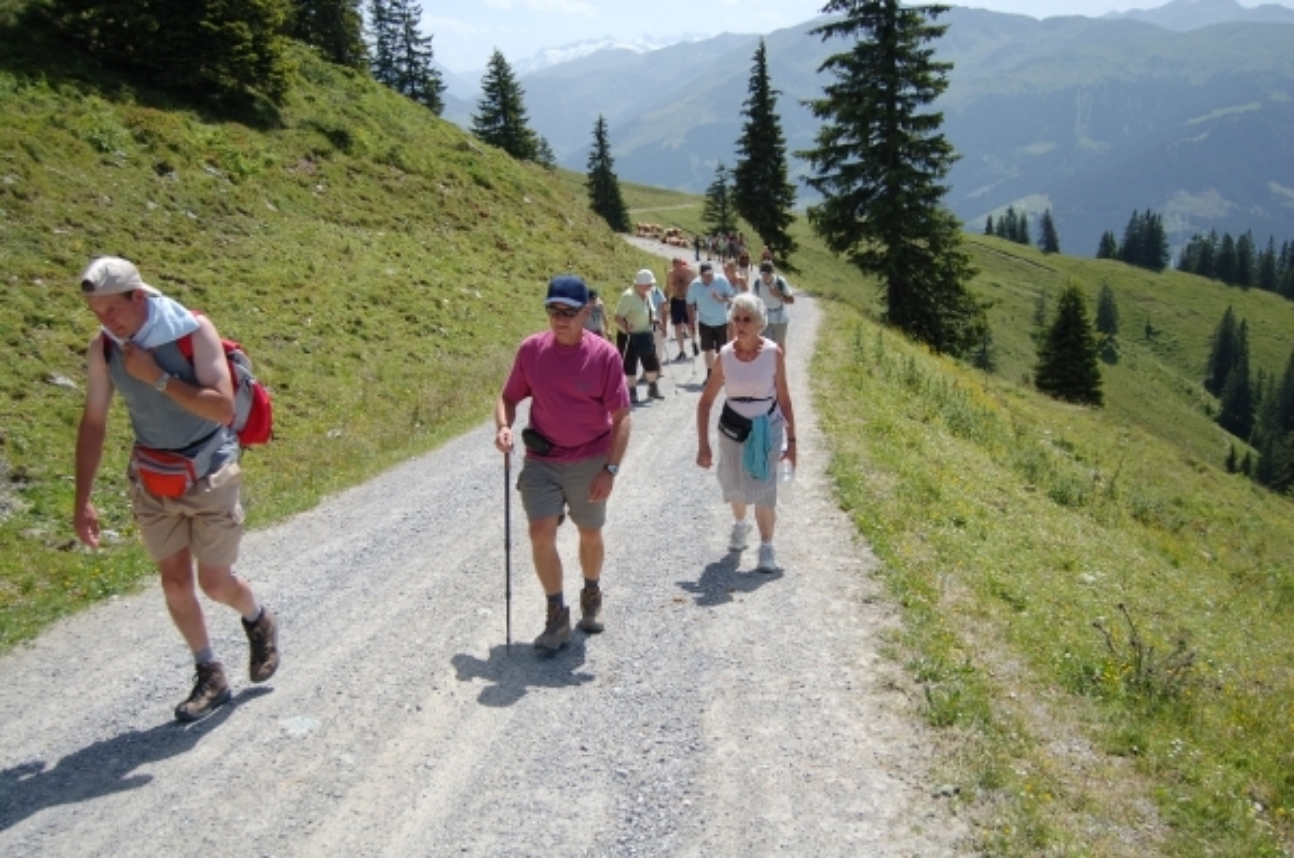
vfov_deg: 39.8
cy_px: 429
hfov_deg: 57.3
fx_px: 1184
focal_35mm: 33
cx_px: 647
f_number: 3.8
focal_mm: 22
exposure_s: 1/1600
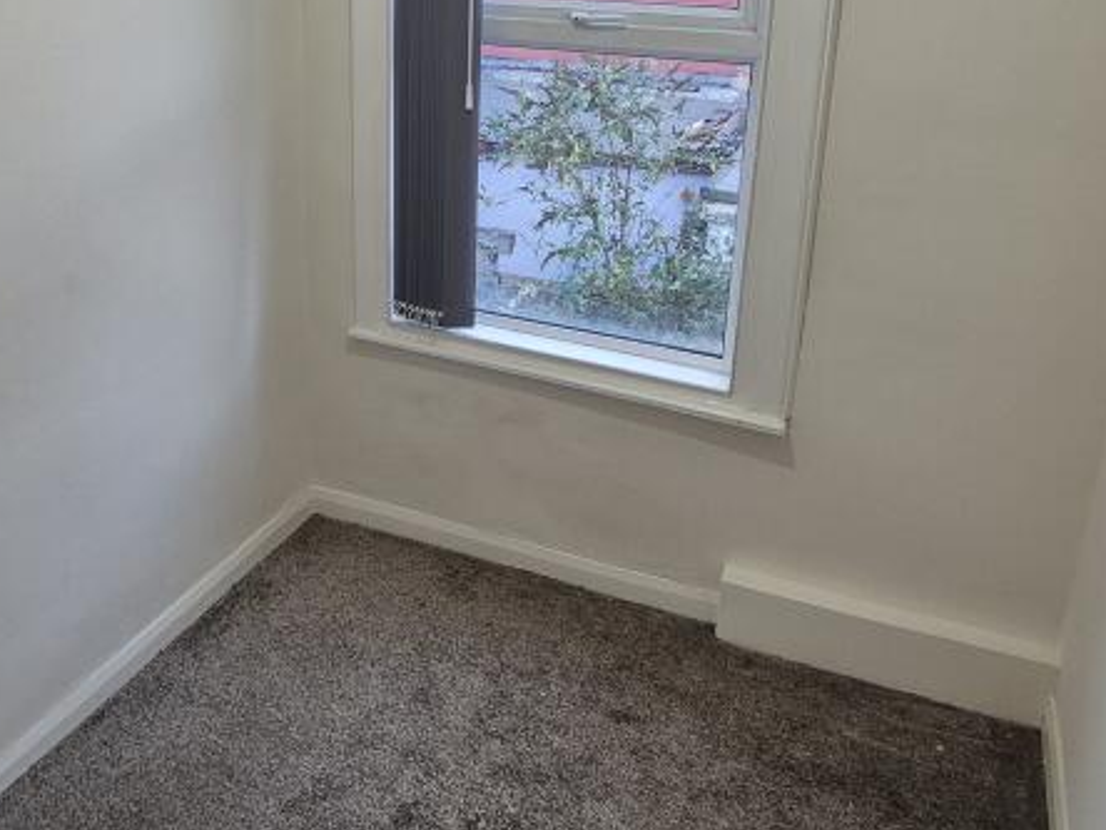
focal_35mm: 30
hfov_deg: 59.0
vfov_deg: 45.1
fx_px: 959
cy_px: 199
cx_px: 399
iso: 160
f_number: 2.2
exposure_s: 1/50
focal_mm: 2.2
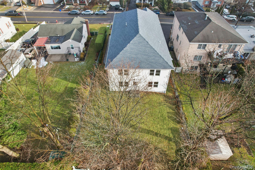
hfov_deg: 78.6
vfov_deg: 57.2
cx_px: 128
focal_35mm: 22
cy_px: 85
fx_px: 156
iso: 150
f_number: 2.8
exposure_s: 1/640
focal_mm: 8.4
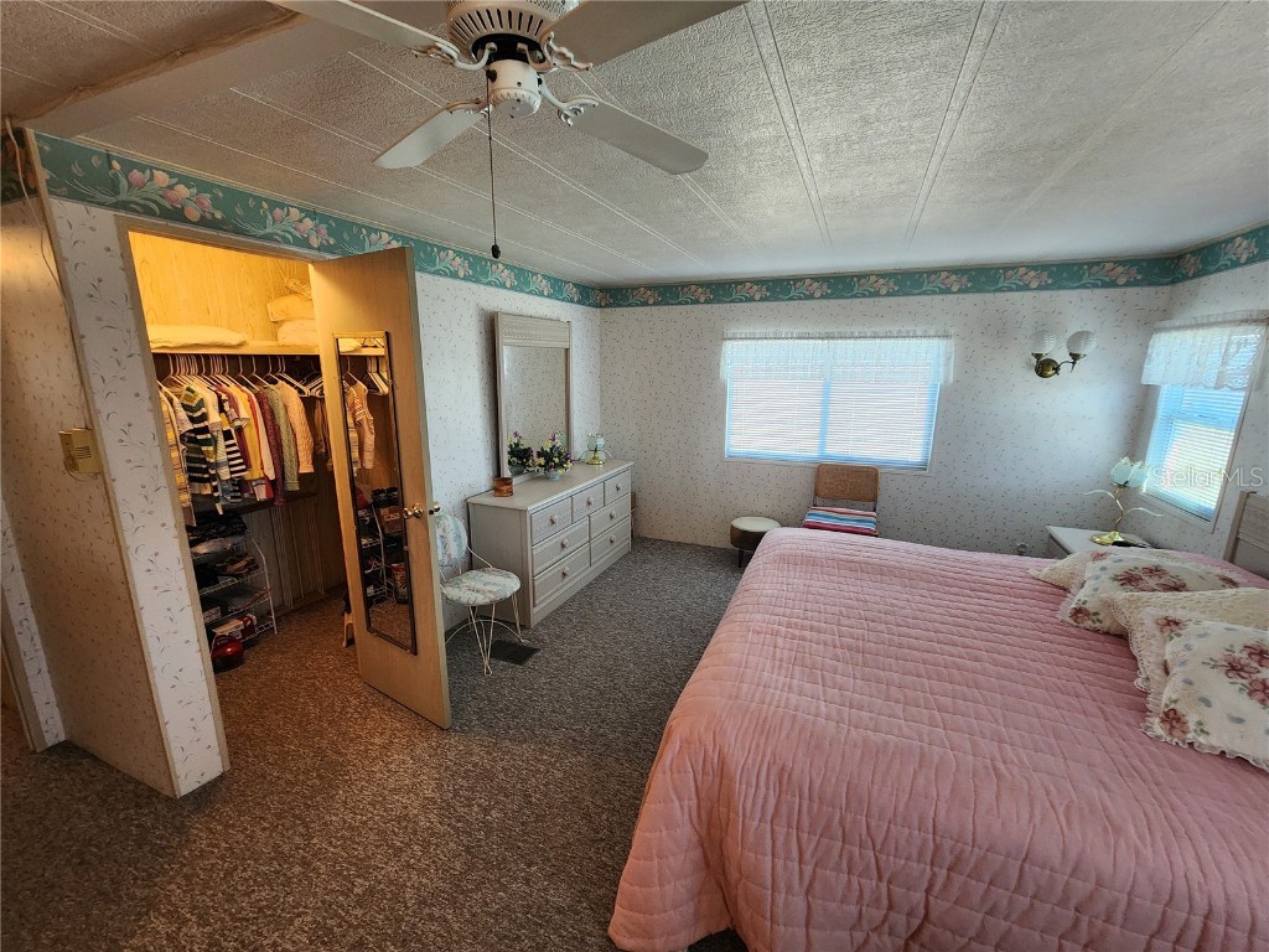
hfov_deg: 106.2
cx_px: 634
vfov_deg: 89.9
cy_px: 476
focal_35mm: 13
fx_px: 477
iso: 200
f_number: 2.2
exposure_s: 1/60
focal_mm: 2.2
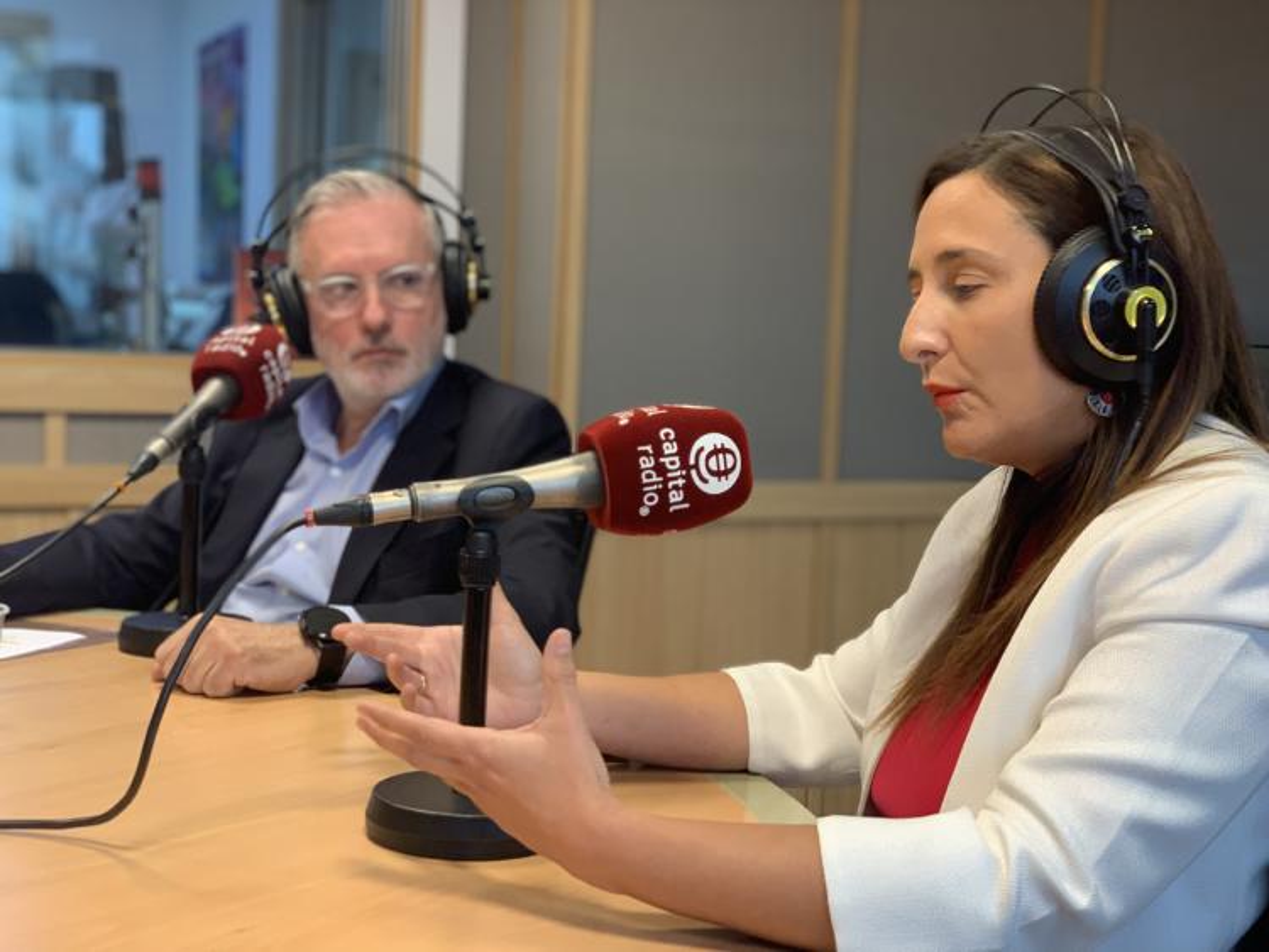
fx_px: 1907
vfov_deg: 28.0
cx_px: 634
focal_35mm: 52
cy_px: 476
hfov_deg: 36.8
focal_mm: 6
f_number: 2.4
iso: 125
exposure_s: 1/50
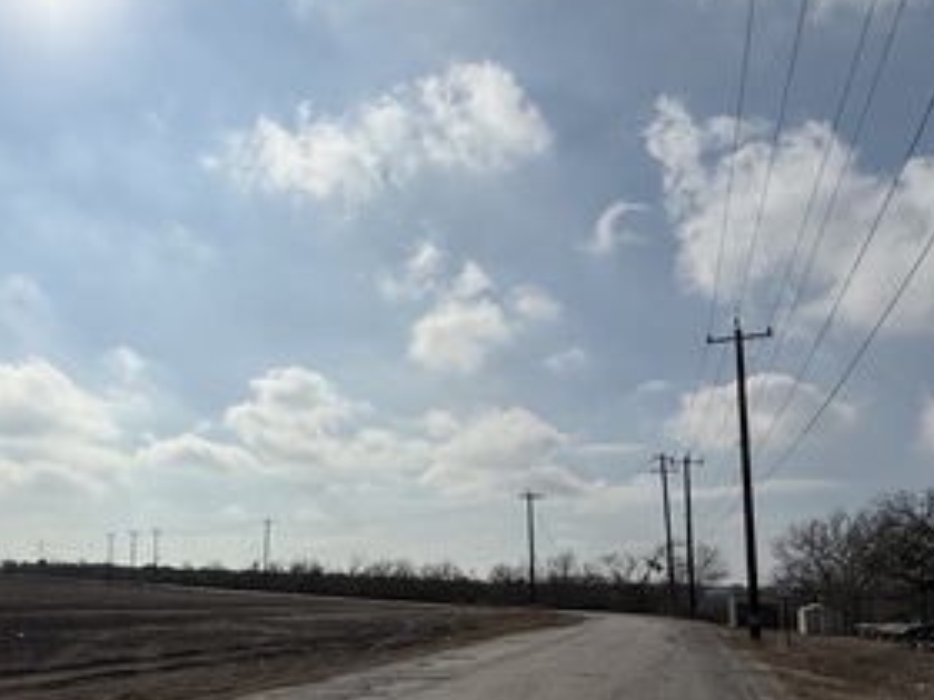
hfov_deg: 51.5
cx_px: 130
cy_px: 487
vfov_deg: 43.3
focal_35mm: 32
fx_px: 863
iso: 40
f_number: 2.2
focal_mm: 2.22
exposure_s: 1/14706
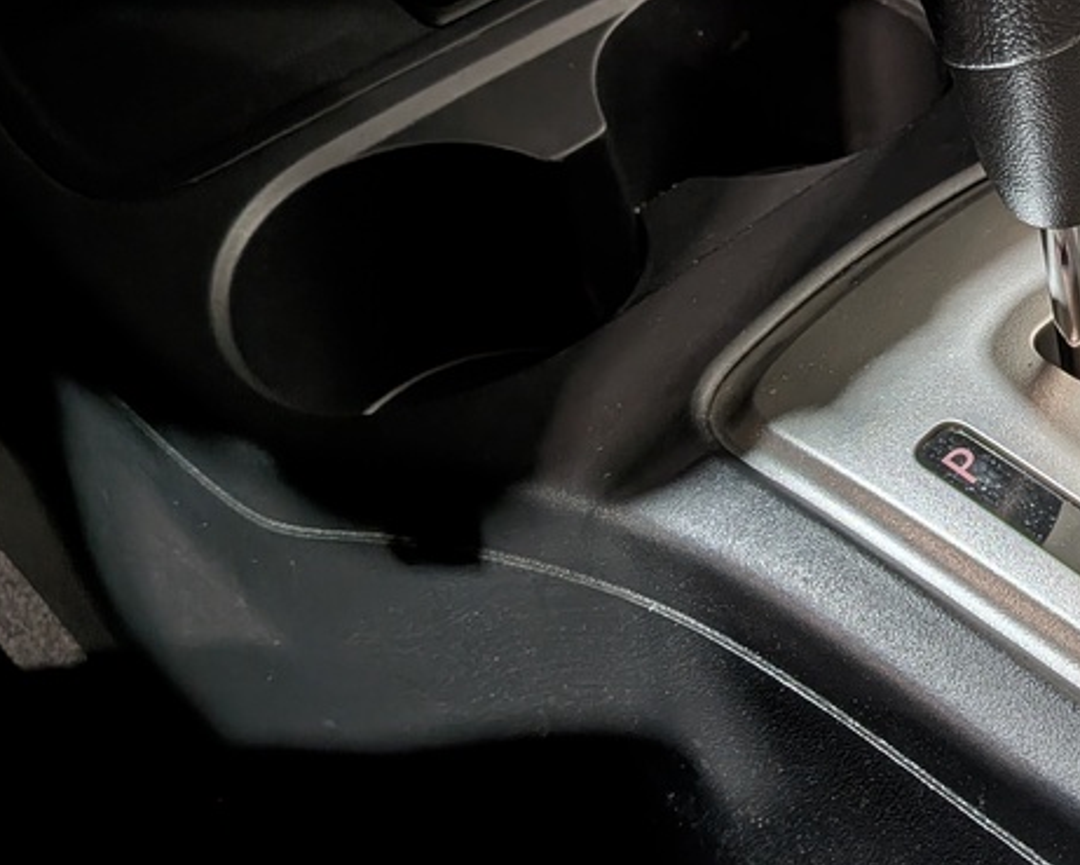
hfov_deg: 32.9
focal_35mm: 52
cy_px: 234
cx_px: 1092
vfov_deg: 28.8
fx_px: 1662
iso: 38
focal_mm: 4.53
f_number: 1.7
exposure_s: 1/120
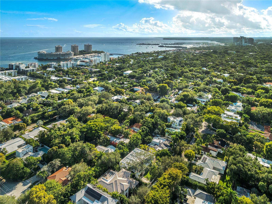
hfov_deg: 71.6
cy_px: 102
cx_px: 136
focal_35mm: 24
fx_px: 188
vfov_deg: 56.7
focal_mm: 12.29
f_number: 2.8
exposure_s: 1/2500
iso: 240
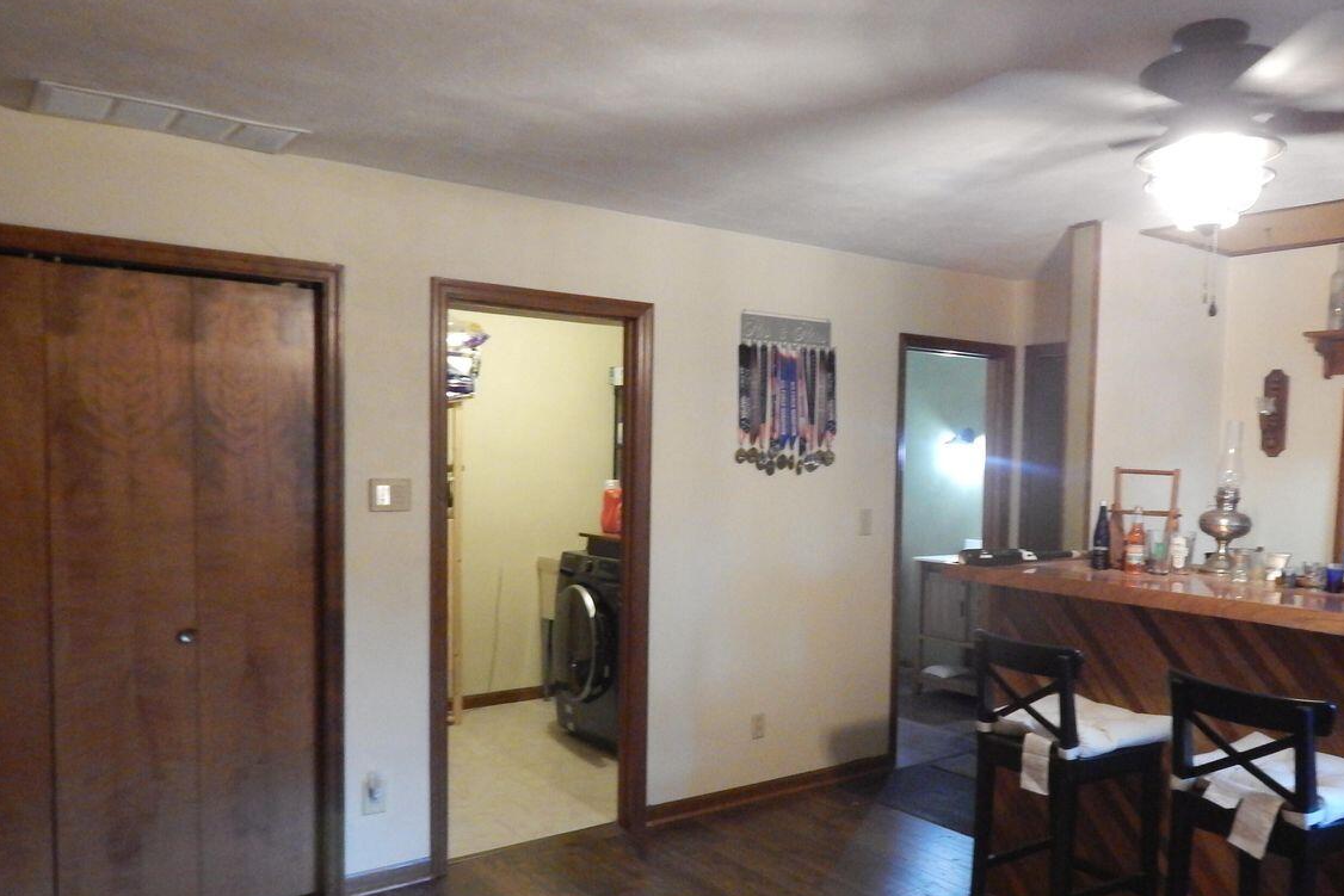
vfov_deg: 44.8
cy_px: 525
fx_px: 1083
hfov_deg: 63.3
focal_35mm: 29
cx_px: 772
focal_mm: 4
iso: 800
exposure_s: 1/15
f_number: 3
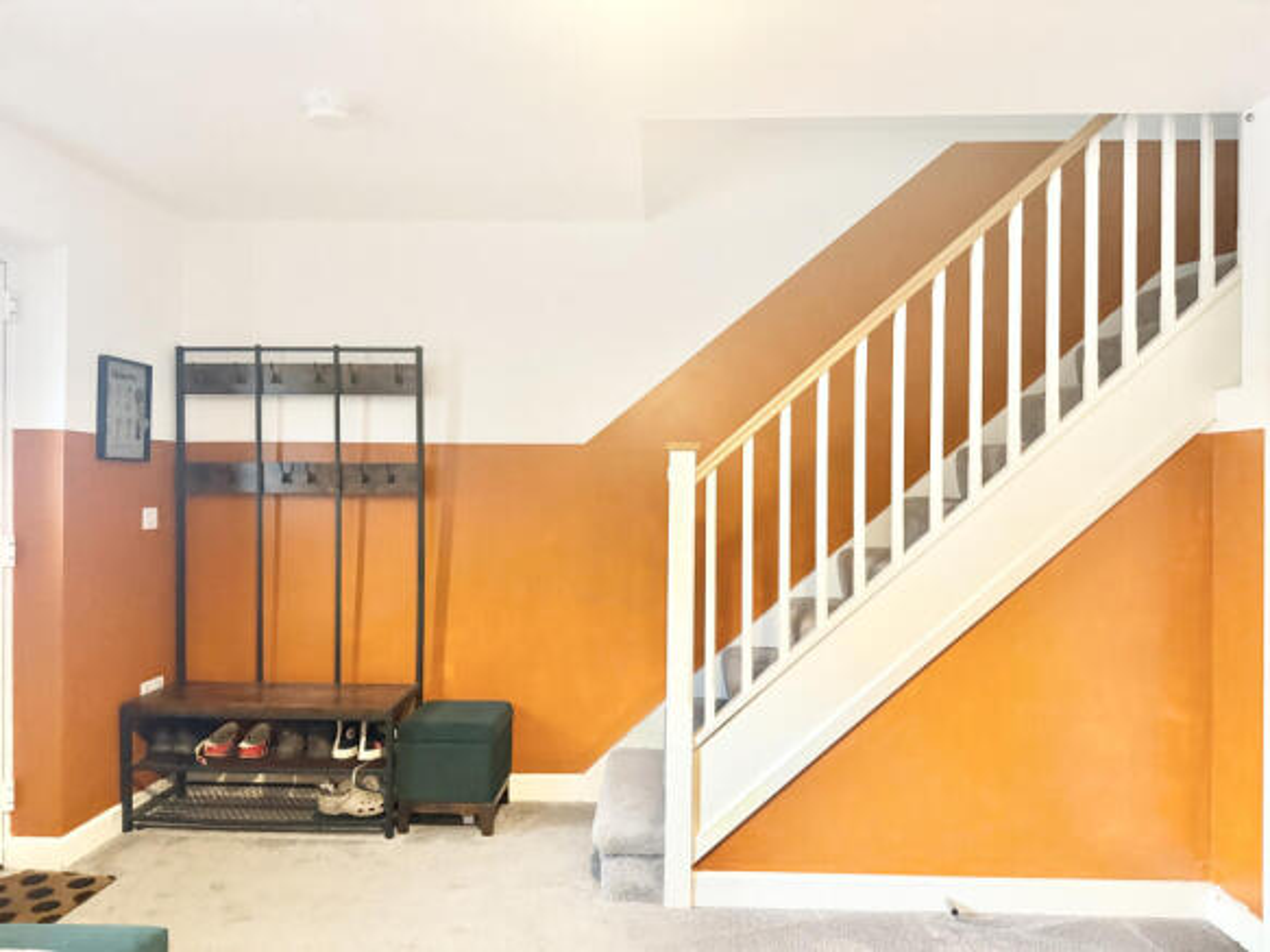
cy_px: 476
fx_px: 880
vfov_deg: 56.8
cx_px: 635
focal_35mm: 24
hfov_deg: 71.6
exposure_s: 1/60
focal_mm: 6.76
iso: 800
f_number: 1.78
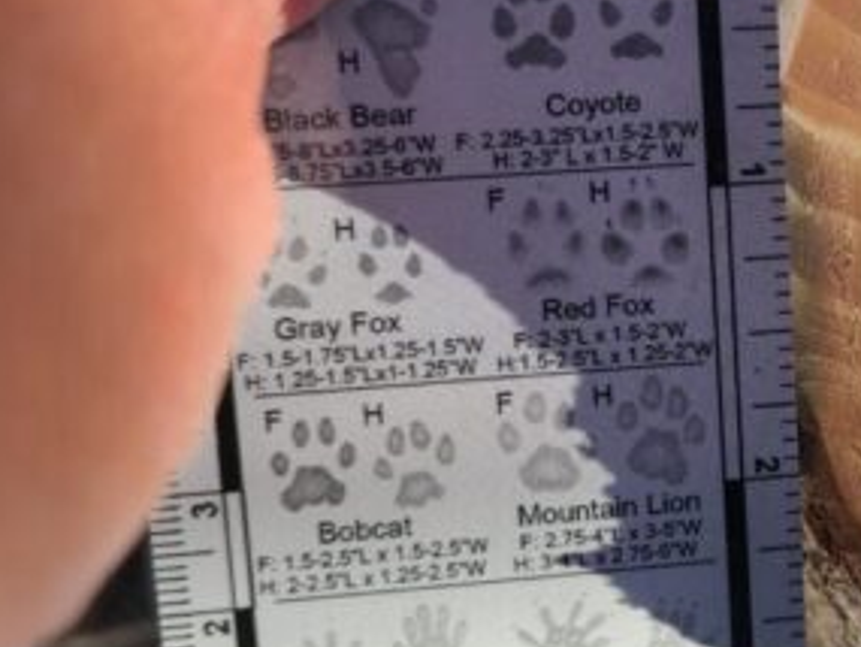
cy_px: 351
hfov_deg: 26.7
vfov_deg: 21.0
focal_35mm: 70
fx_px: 1742
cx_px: 804
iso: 40
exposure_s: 1/604
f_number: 1.8
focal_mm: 5.4
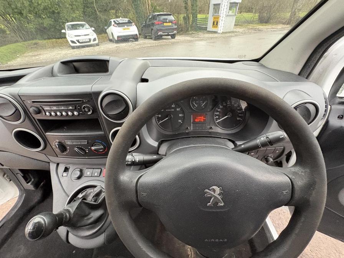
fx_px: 139
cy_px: 129
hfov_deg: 102.1
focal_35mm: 14
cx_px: 172
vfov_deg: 85.7
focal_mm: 2.22
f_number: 2.2
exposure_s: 1/60
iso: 640
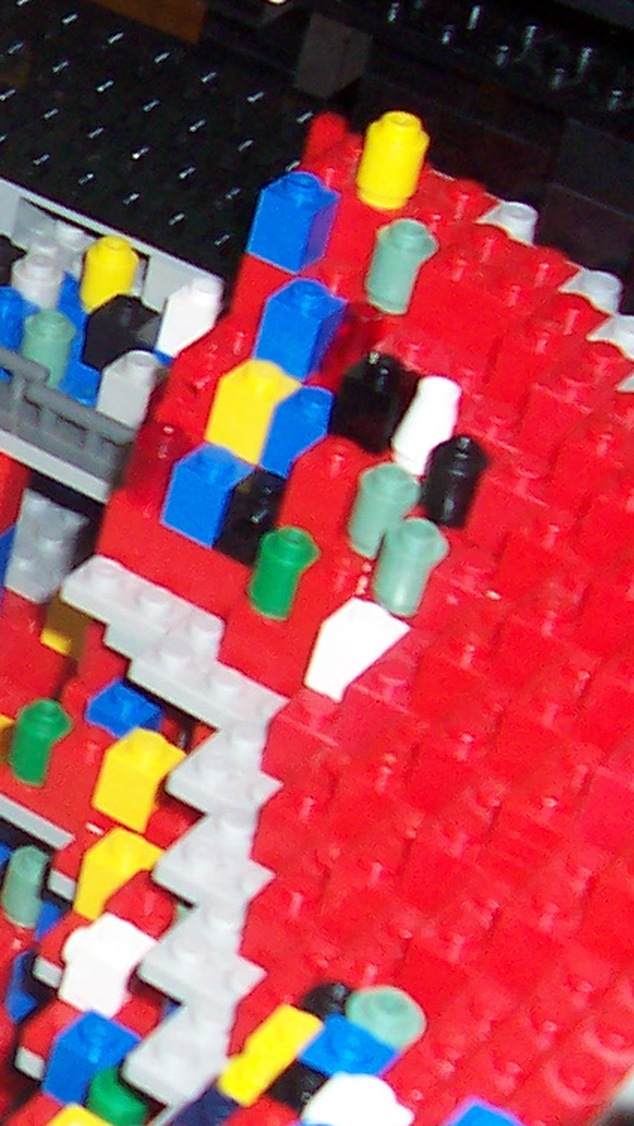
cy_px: 648
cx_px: -830
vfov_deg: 19.6
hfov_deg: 9.9
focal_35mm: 109
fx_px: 3254
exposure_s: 1/60
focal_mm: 5.6
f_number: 2.8
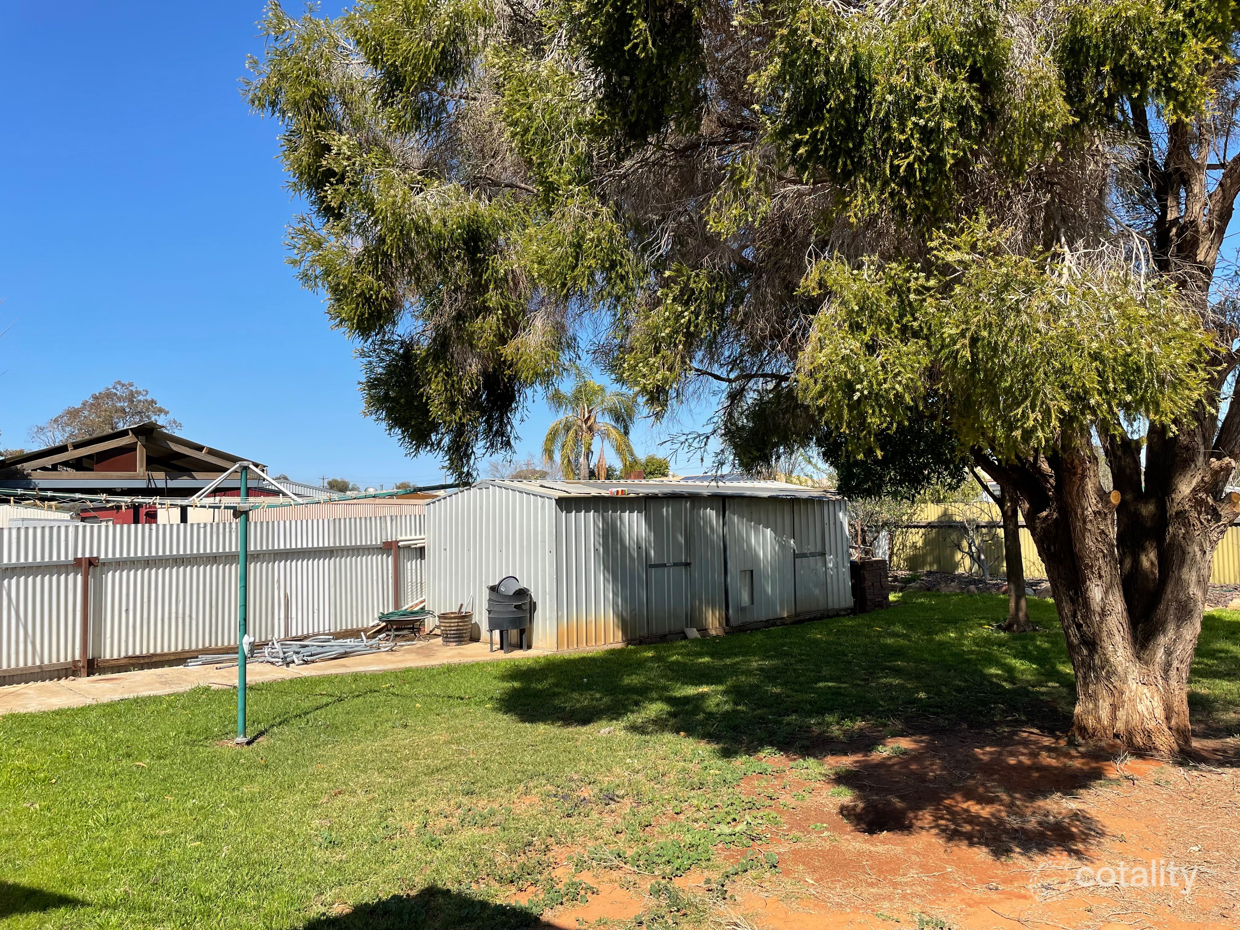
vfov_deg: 53.1
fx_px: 931
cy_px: 465
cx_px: 620
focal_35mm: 26
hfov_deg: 67.3
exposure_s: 1/2817
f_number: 1.6
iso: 32
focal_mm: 4.2
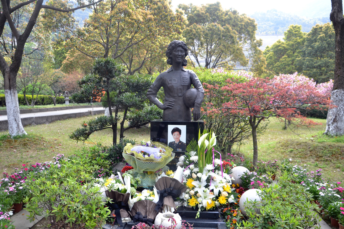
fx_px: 315
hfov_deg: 57.2
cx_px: 172
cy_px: 114
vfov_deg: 40.0
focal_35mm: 33
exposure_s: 1/400
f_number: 4
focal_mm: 22
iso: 320
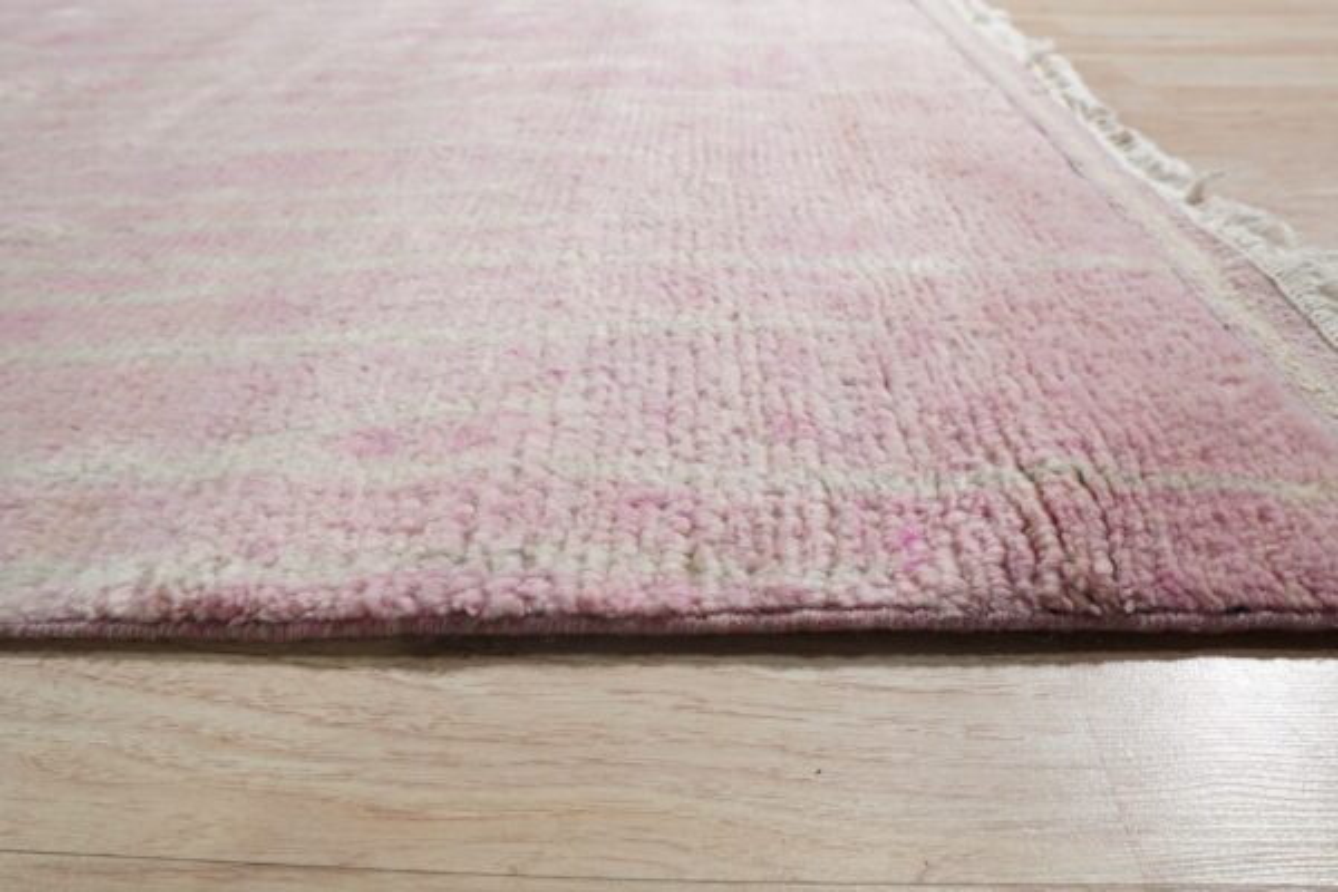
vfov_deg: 53.1
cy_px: 446
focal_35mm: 24
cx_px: 669
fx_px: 892
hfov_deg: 73.7
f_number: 5
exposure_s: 1/125
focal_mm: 16
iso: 800
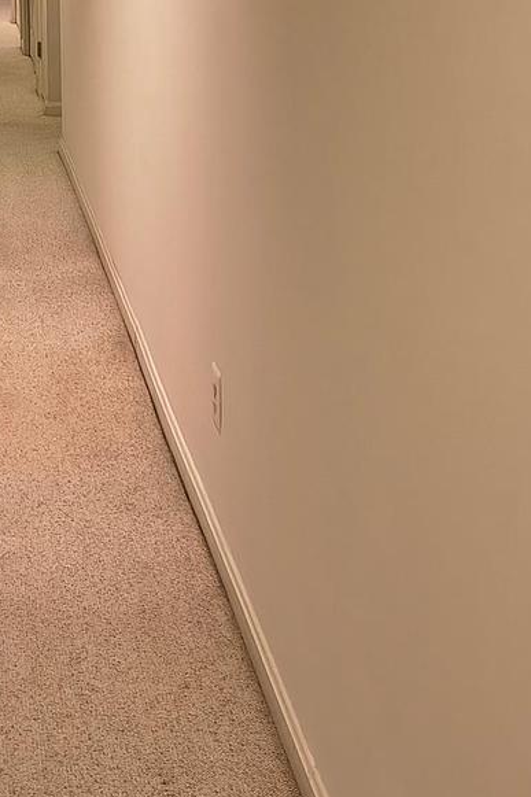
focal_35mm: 66
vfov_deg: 30.2
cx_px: -32
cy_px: 241
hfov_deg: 19.8
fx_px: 1461
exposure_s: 1/40
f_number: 1.8
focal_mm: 5.56
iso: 1408
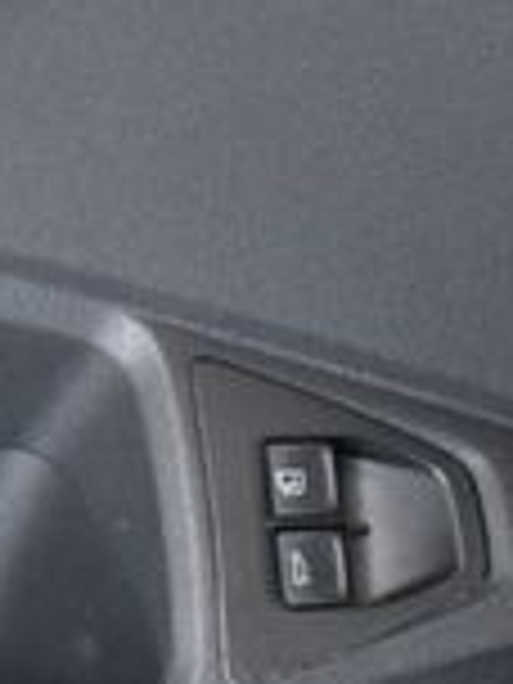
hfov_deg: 4.9
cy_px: 54
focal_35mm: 292
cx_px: -742
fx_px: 5770
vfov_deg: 6.8
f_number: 5.6
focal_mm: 48
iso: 2500
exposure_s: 1/125
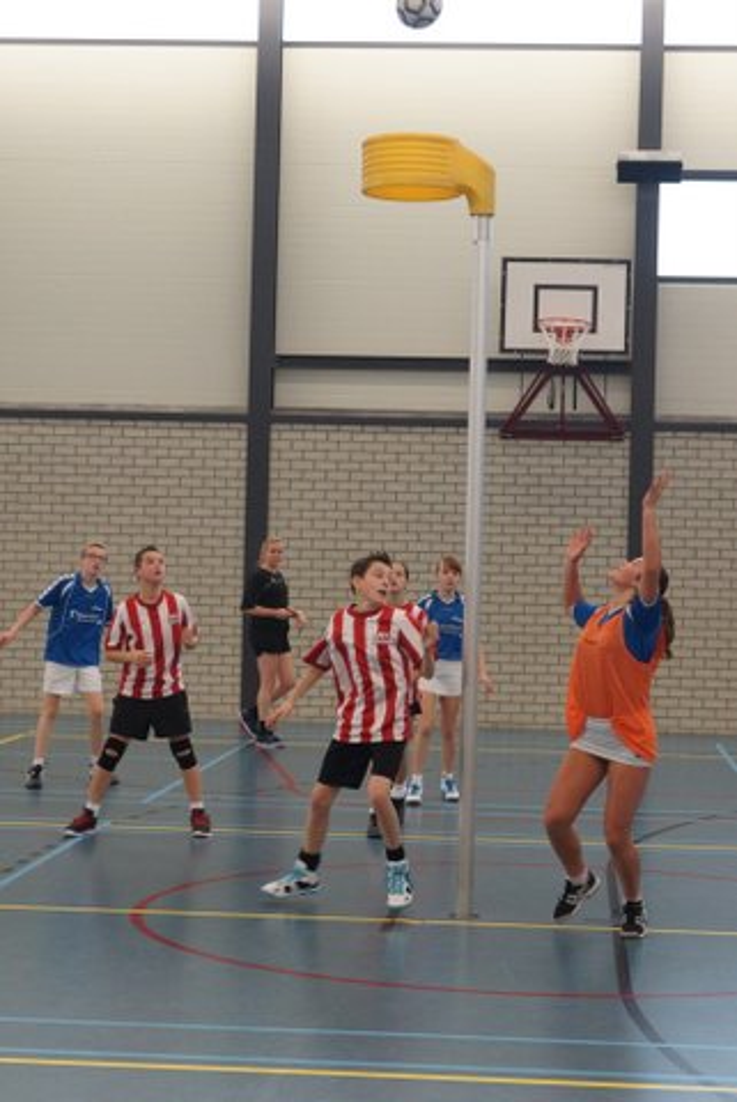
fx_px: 1379
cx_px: 368
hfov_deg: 29.9
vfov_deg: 43.6
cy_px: 551
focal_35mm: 45
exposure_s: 1/200
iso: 800
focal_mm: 30
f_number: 3.5
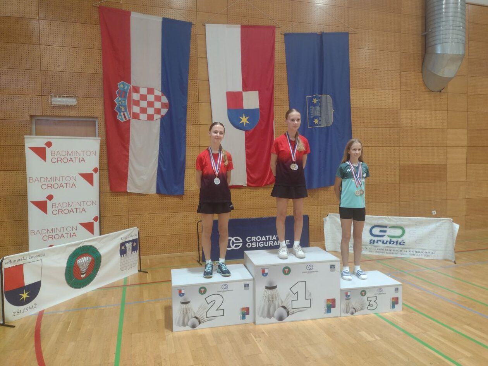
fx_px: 381
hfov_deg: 65.3
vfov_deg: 51.4
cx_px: 244
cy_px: 183
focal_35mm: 27
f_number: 1.7
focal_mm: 4.71
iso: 234
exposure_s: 1/50
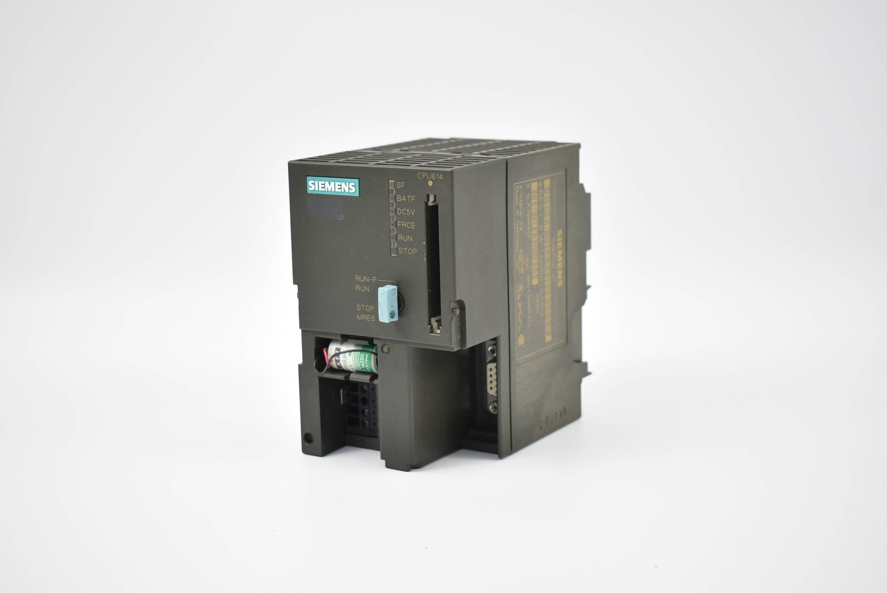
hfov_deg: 33.4
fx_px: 1479
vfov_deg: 22.7
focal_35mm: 60
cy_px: 296
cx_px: 444
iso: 320
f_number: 5
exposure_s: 1/60
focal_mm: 40
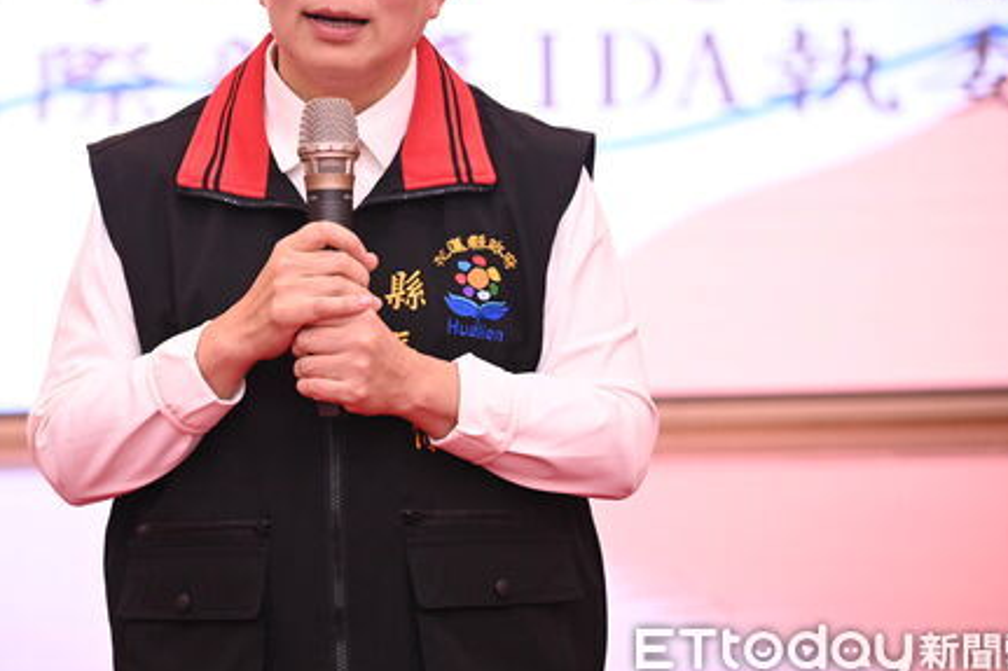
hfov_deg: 12.3
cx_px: 360
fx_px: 4674
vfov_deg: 8.2
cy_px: 229
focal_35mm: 167
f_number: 4
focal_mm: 120
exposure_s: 1/320
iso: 3200
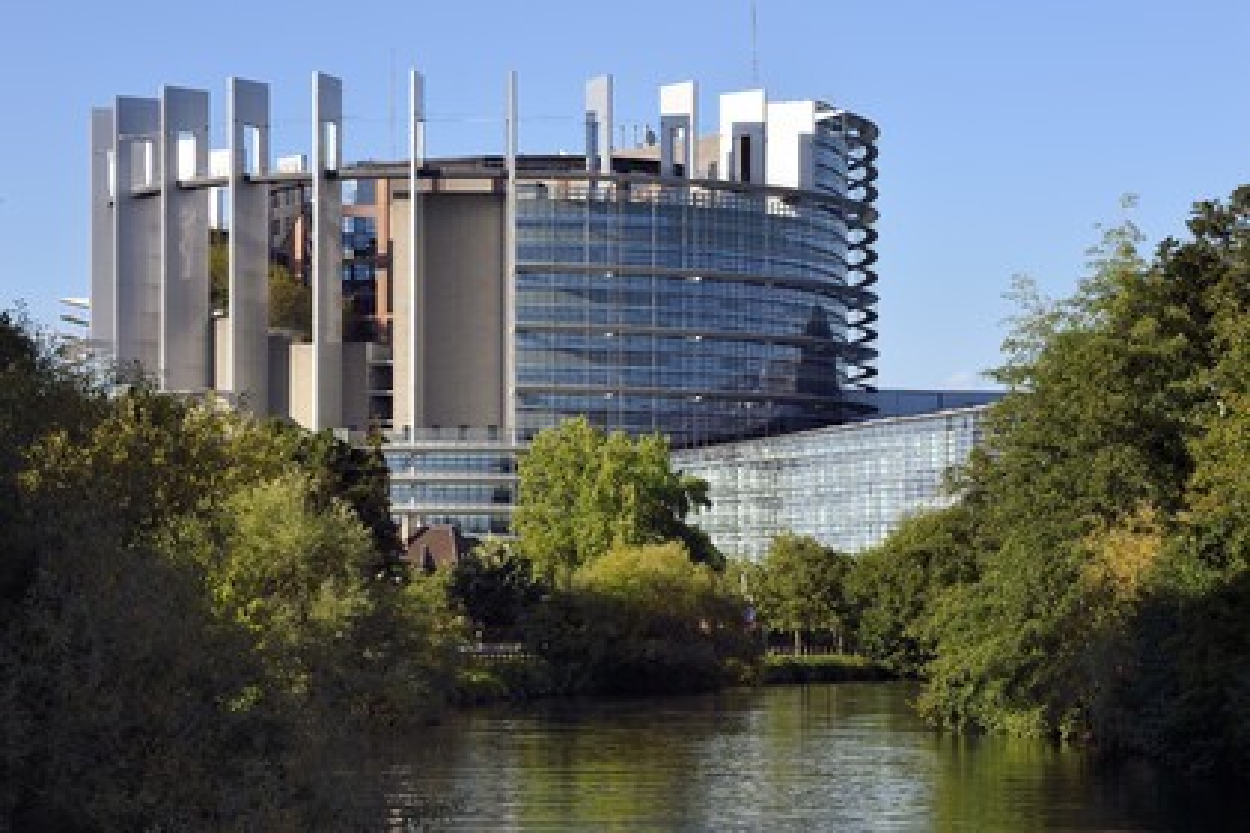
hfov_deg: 18.6
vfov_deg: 12.5
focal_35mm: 110
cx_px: 625
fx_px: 3819
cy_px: 416
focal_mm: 110
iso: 200
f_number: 13
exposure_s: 1/250
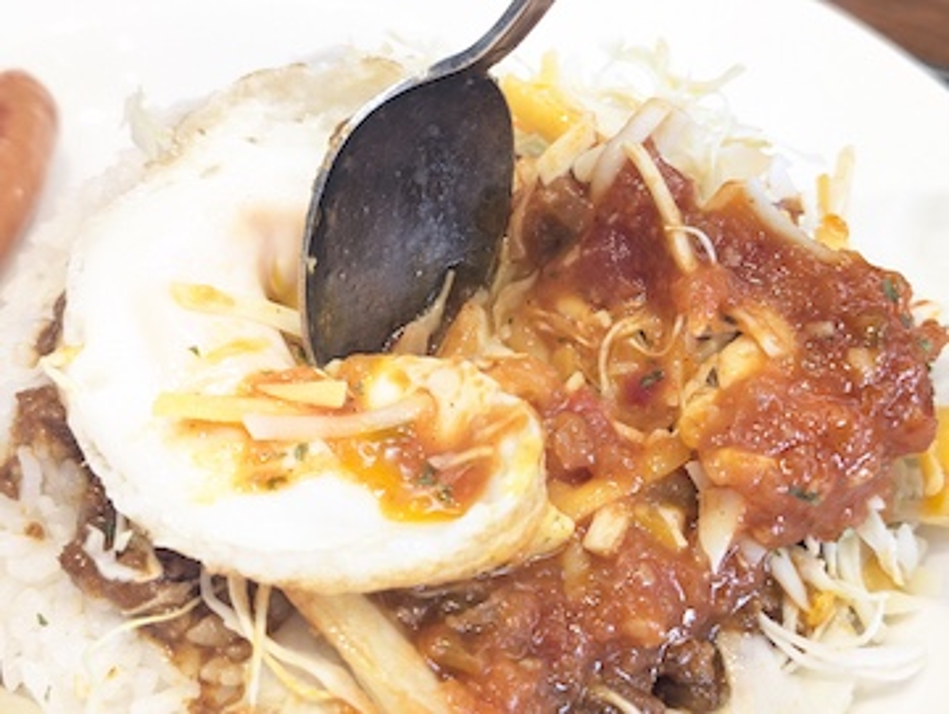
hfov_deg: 38.9
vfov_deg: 29.7
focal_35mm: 49
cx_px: 474
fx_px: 1345
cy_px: 357
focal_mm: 6.9
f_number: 1.68
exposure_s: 1/90
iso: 170
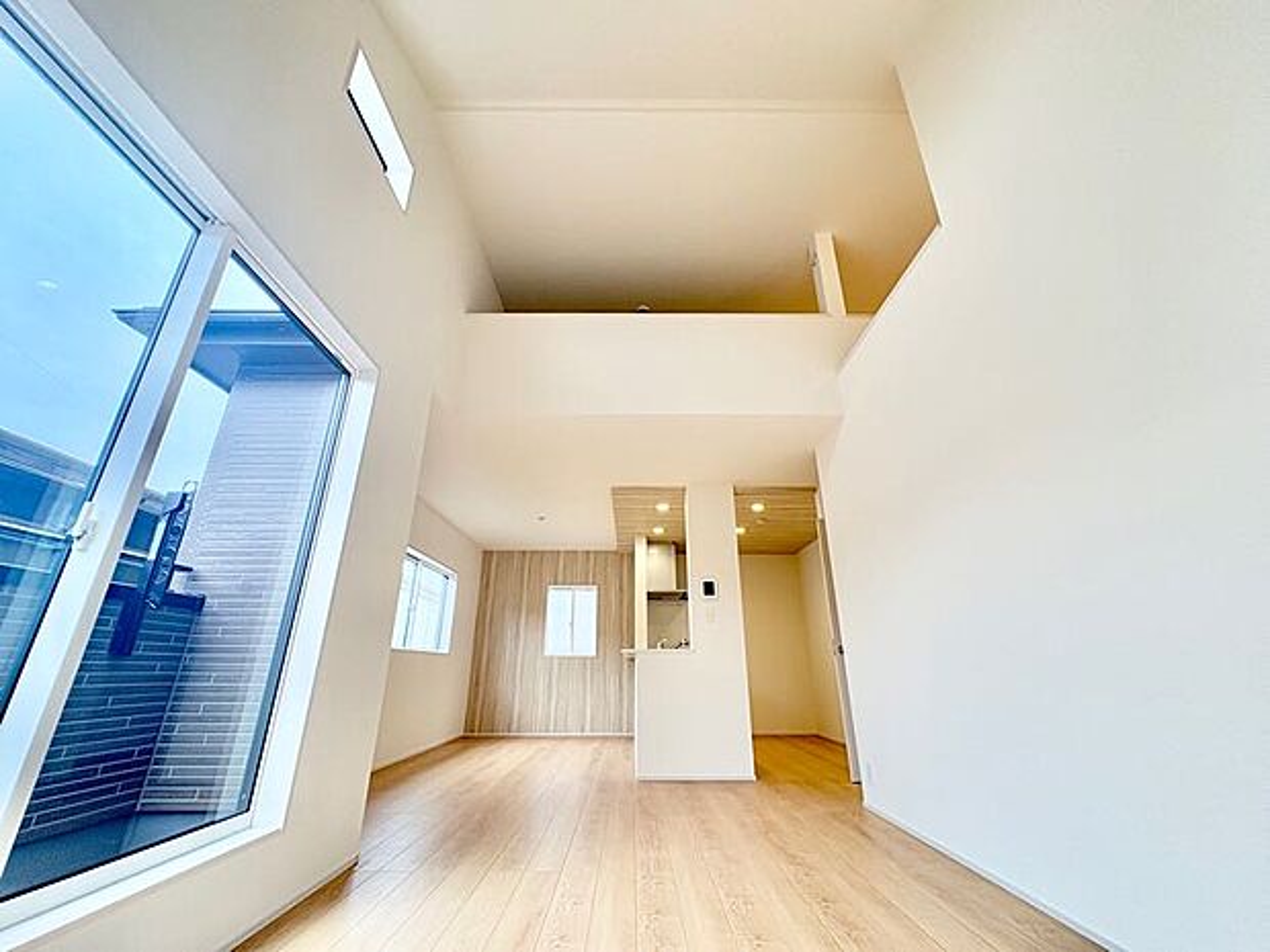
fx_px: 514
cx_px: 635
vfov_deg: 85.7
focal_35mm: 14
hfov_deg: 102.1
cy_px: 476
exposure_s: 1/100
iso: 100
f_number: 2.2
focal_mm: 2.22
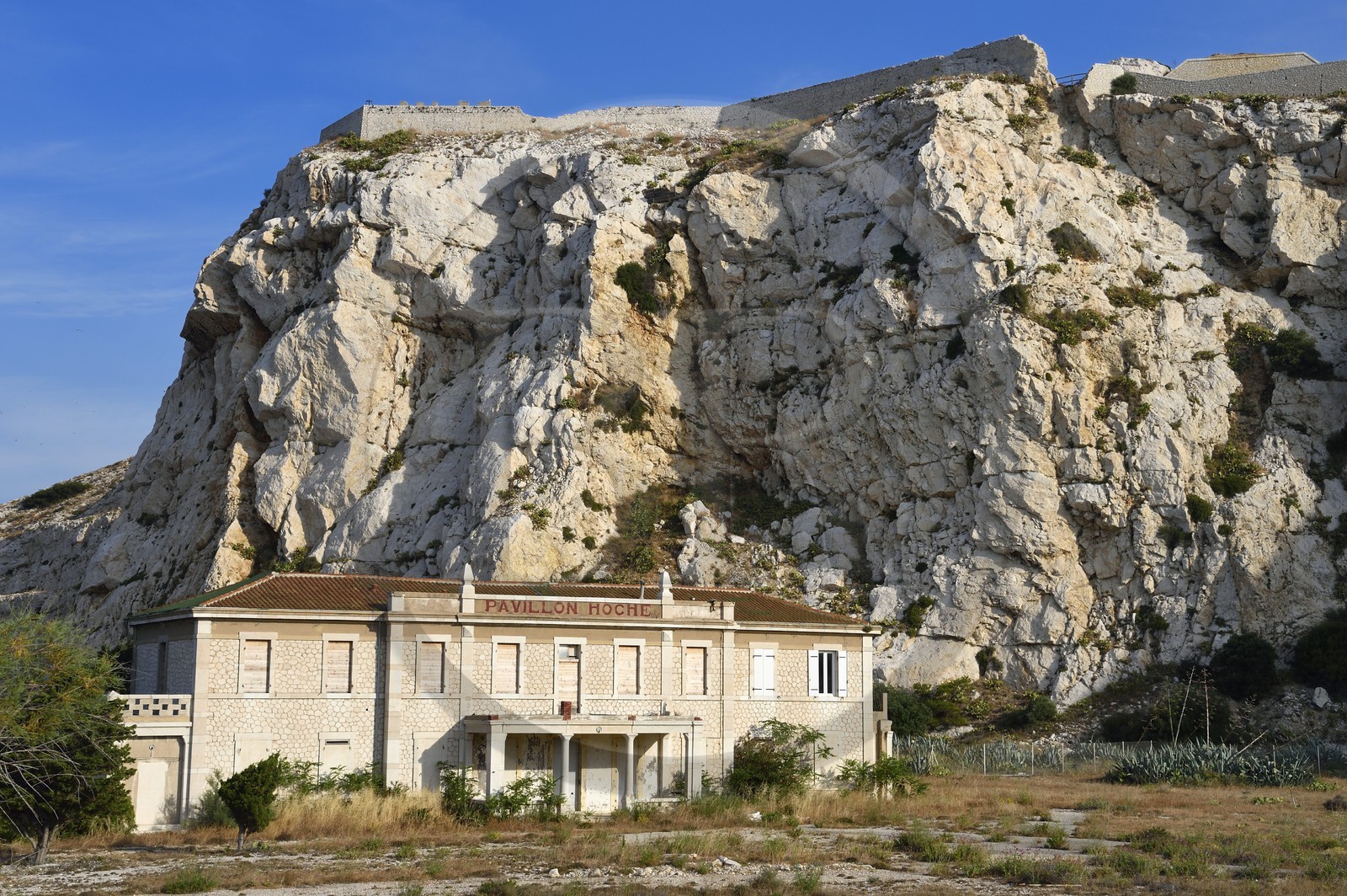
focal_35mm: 55
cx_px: 674
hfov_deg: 36.3
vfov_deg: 24.6
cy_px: 448
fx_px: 2056
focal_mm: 55
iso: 200
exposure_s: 1/320
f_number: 13
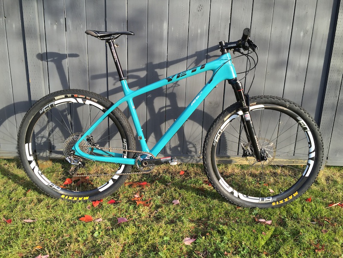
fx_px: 287
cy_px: 129
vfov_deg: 48.2
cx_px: 172
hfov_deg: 61.7
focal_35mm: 29
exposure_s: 1/257
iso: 32
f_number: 2.2
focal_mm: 4.15
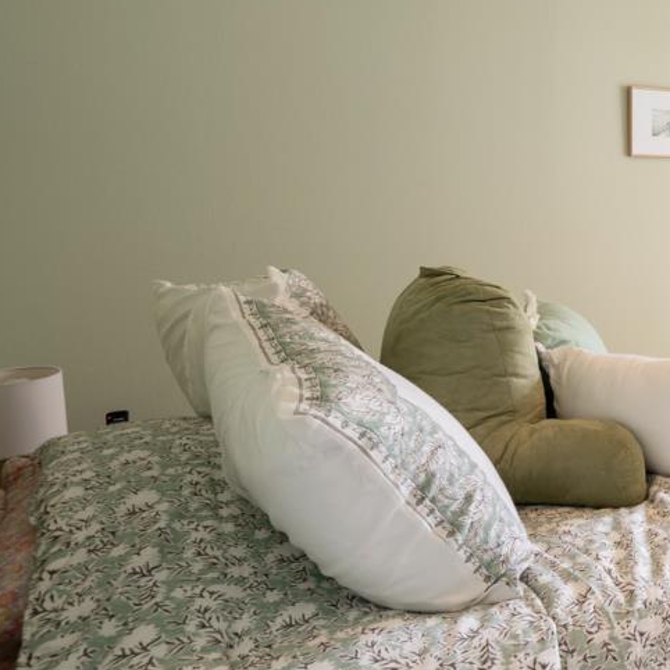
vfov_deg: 43.8
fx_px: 810
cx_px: 902
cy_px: 190
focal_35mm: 37
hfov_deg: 32.1
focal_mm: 14
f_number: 8
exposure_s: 1/3
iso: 100
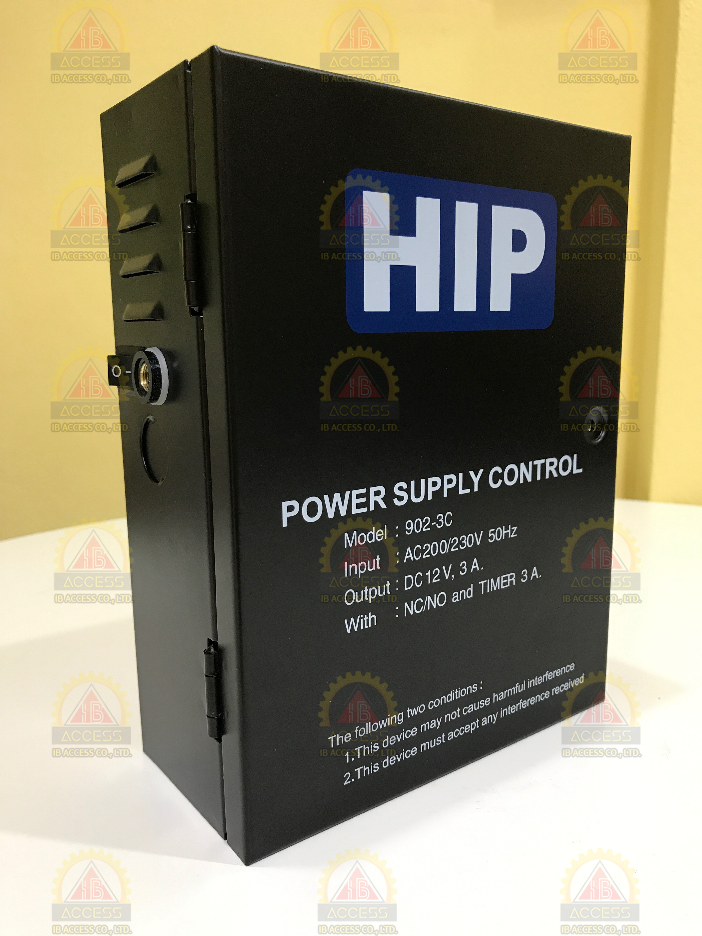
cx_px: 351
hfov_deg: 49.7
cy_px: 468
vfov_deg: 63.4
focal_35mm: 28
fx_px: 757
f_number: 1.8
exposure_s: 1/17
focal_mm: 3.99
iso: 50
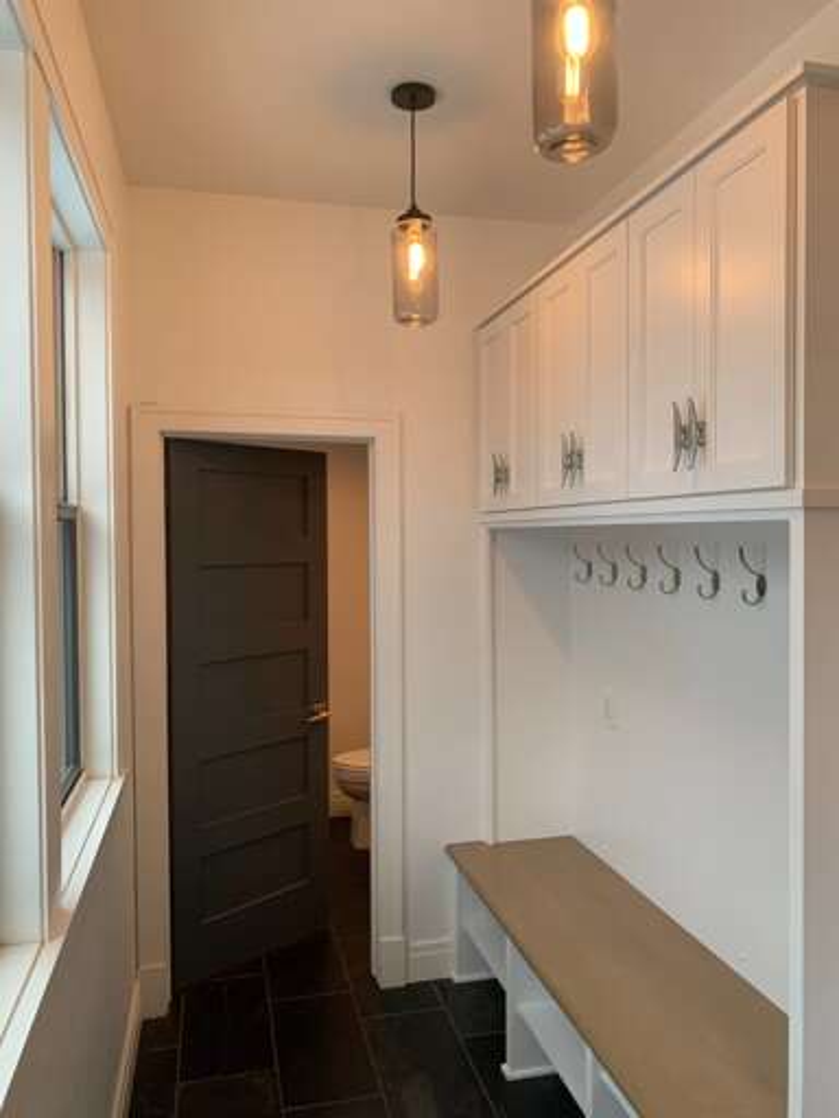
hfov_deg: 53.1
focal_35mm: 26
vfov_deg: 67.3
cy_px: 559
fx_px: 840
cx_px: 420
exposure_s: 1/60
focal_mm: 4.25
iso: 100
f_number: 1.8
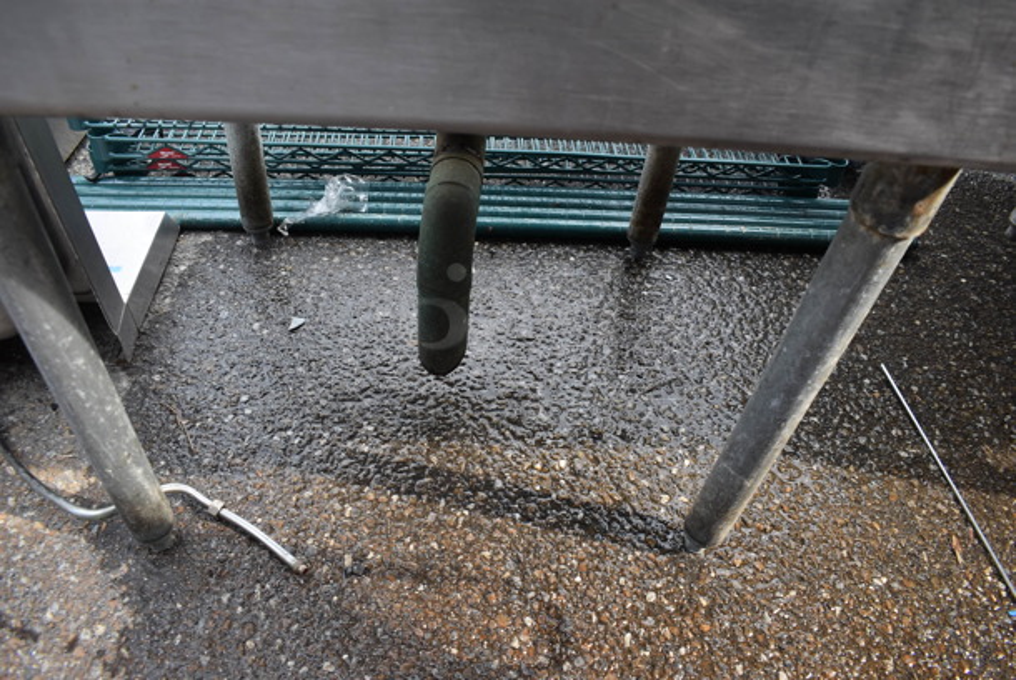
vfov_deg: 48.0
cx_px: 508
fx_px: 763
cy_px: 340
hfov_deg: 67.3
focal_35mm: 27
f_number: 5.6
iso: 200
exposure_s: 1/125
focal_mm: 18
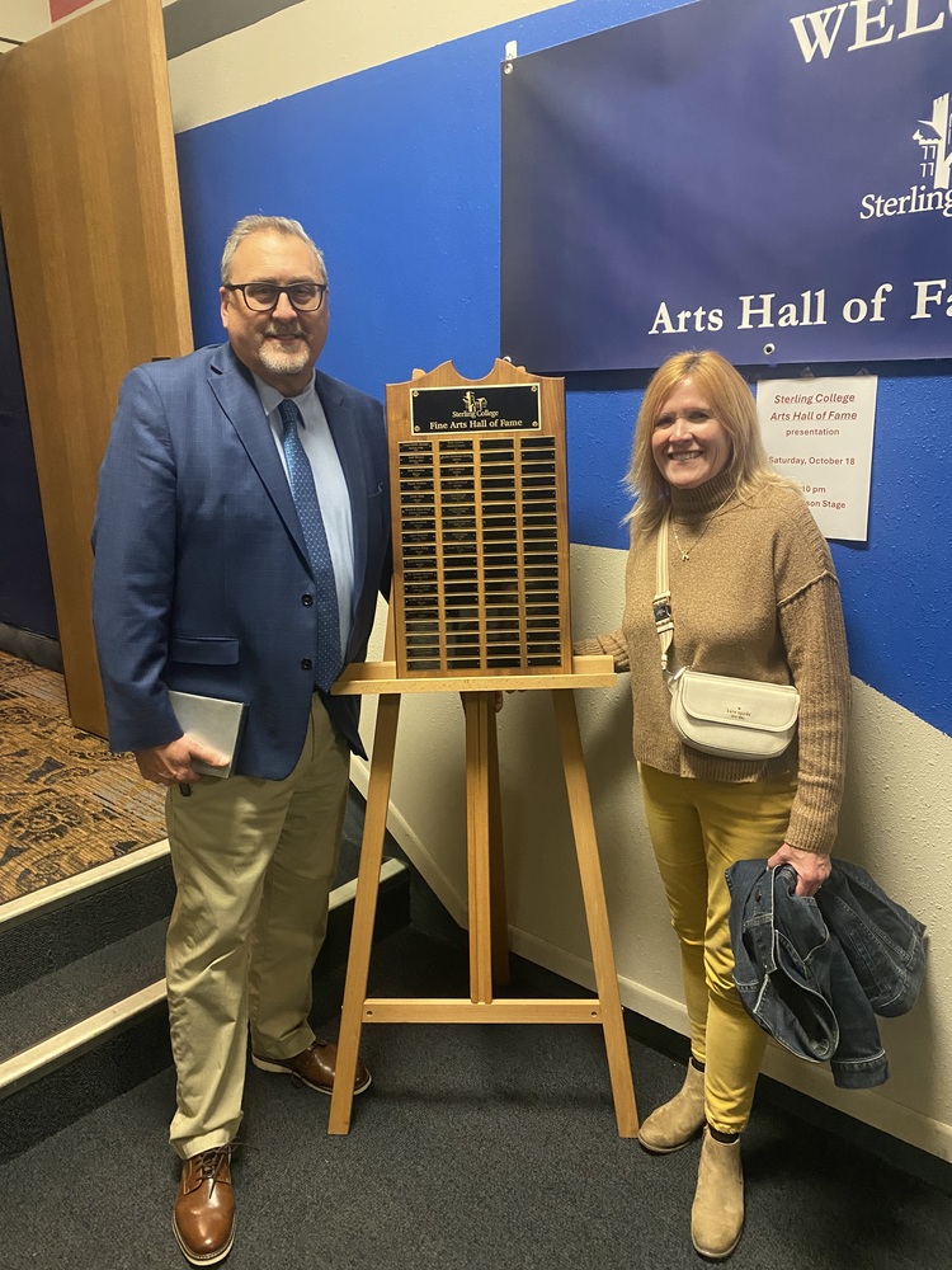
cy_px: 635
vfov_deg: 67.3
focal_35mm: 26
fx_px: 953
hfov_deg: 53.1
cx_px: 476
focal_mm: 4.25
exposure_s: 1/40
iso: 500
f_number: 1.8
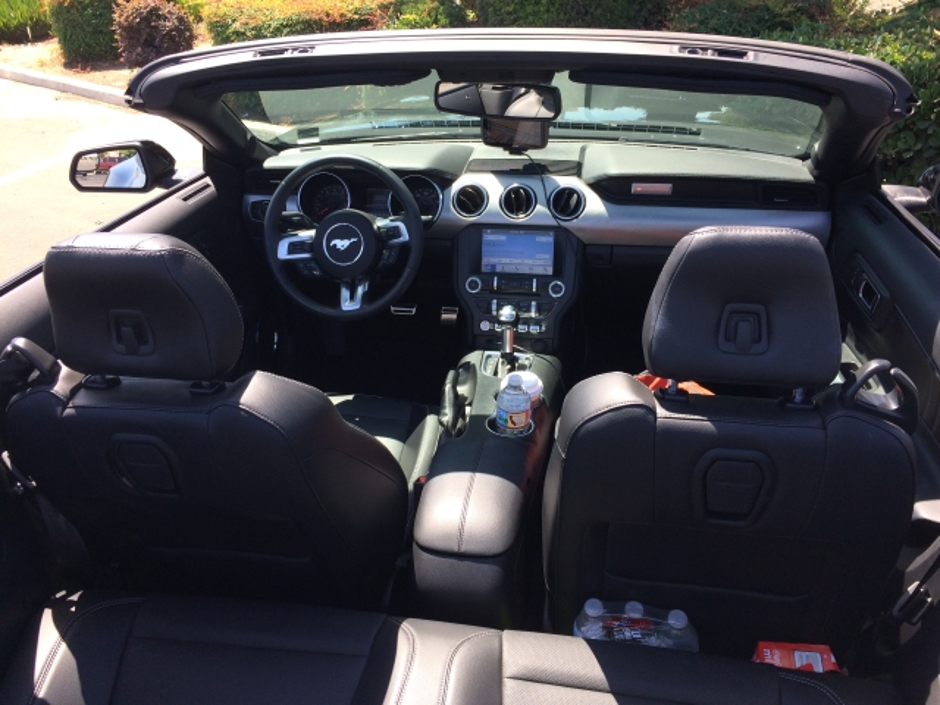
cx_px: 470
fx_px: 787
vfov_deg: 48.2
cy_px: 352
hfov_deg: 61.7
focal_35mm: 29
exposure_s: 1/419
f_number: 2.2
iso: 32
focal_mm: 4.15
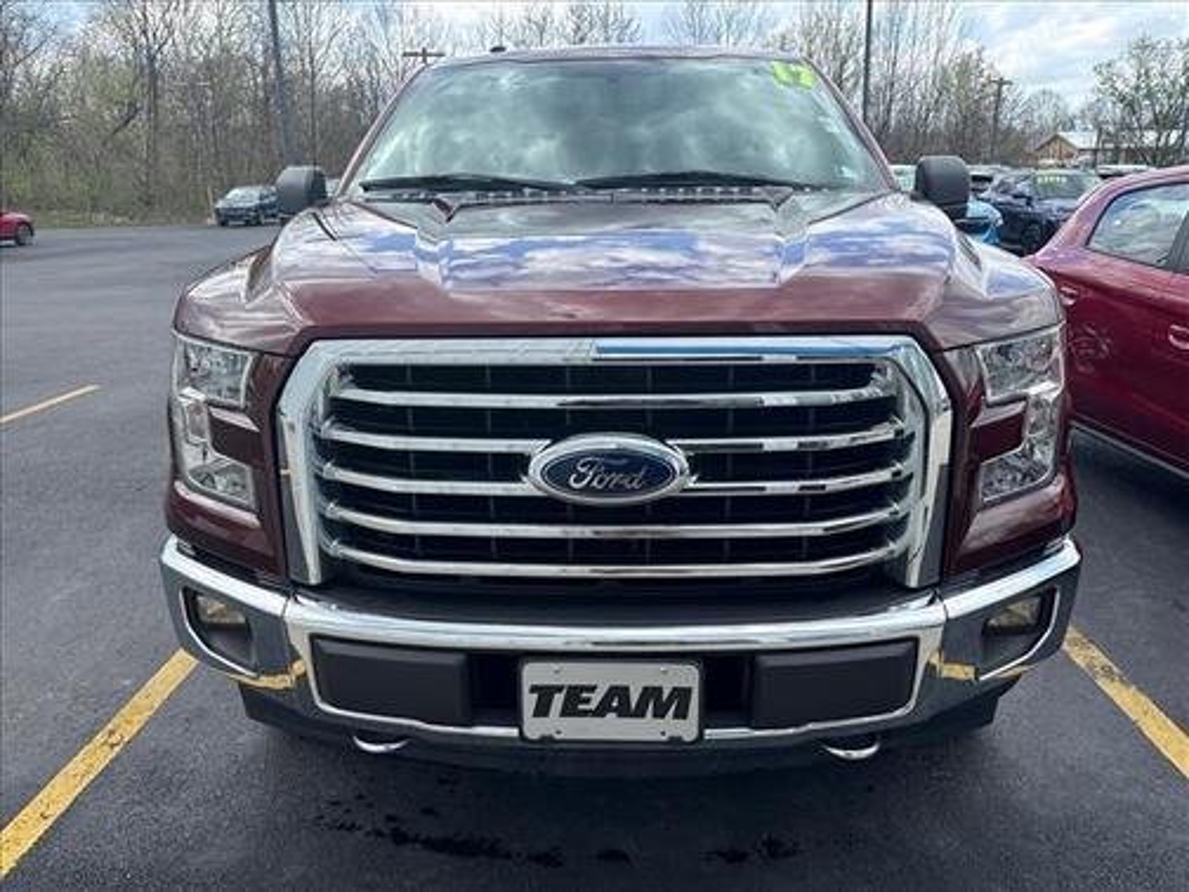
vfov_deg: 56.8
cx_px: 594
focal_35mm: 24
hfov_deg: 71.6
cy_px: 446
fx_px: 824
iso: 80
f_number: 1.78
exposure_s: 1/1585
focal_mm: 6.76
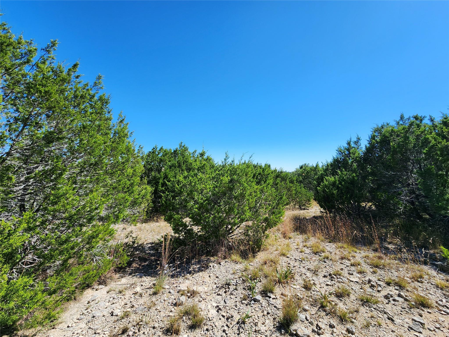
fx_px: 169
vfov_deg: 89.9
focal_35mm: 13
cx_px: 224
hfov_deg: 106.2
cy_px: 168
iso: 50
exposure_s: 1/1509
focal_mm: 2.2
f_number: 2.2
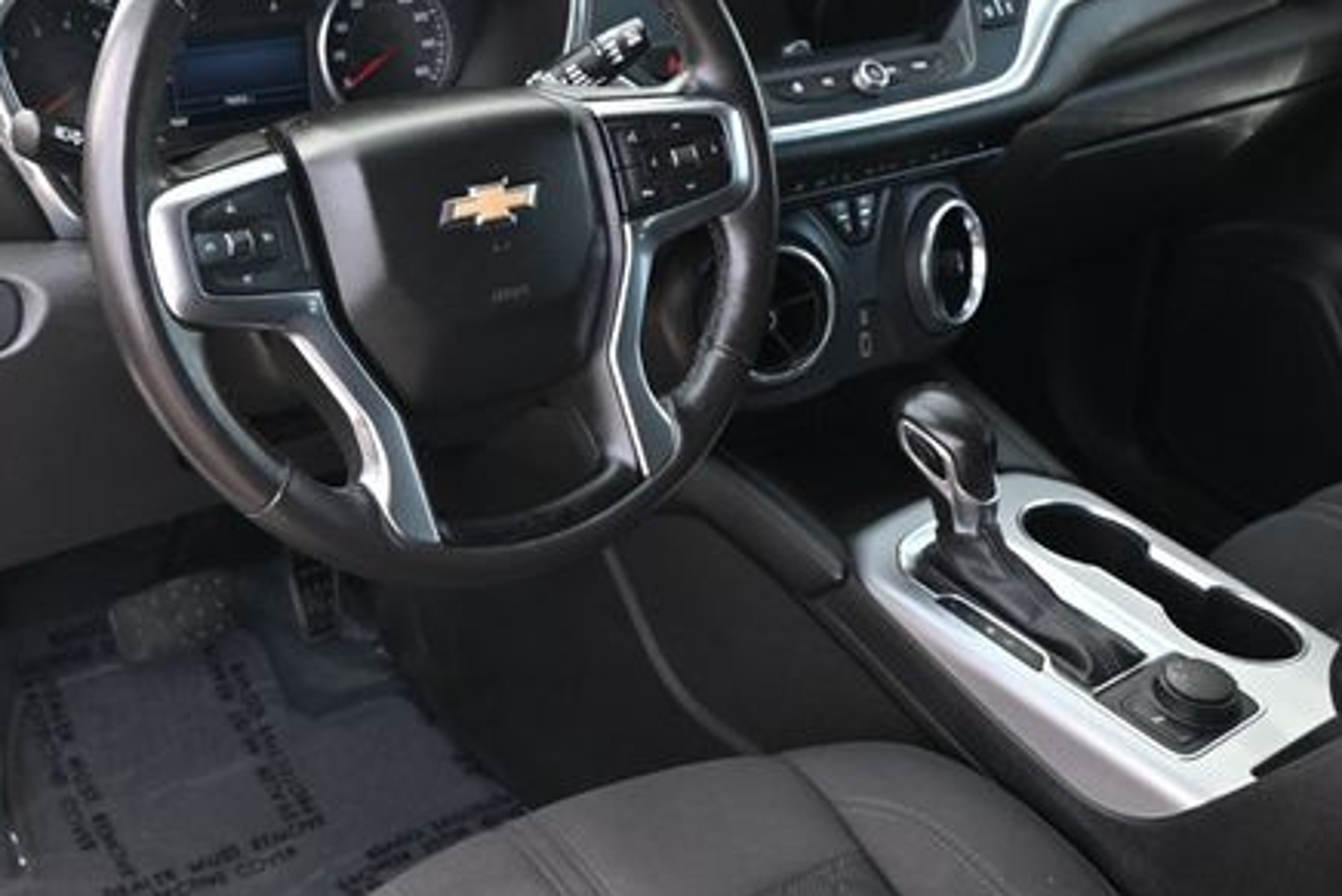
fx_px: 1682
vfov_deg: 29.7
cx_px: 560
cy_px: 348
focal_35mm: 45
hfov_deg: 43.4
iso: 400
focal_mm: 20.5
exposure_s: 1/160
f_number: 3.8
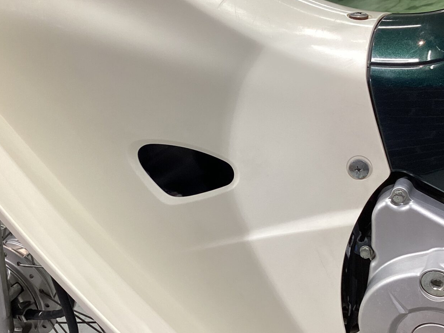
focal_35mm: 48
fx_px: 616
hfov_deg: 39.6
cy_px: 198
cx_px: 209
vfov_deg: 30.2
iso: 100
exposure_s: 1/50
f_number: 2.4
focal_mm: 3.3
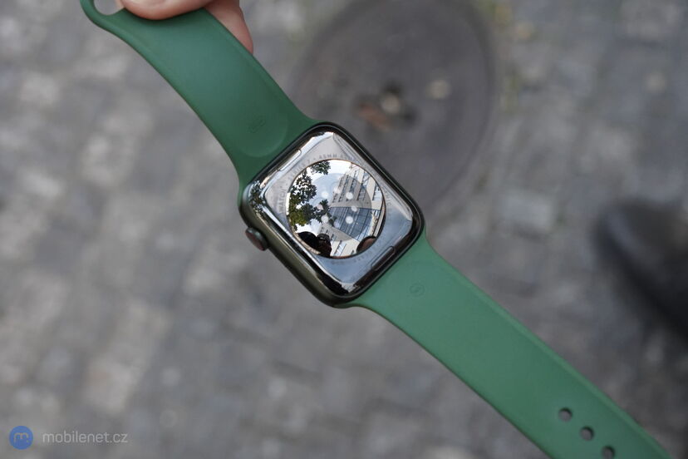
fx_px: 1051
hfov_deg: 36.2
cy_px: 230
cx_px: 344
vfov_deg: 24.6
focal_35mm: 55
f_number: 8
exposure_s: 1/200
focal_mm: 55
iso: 5000
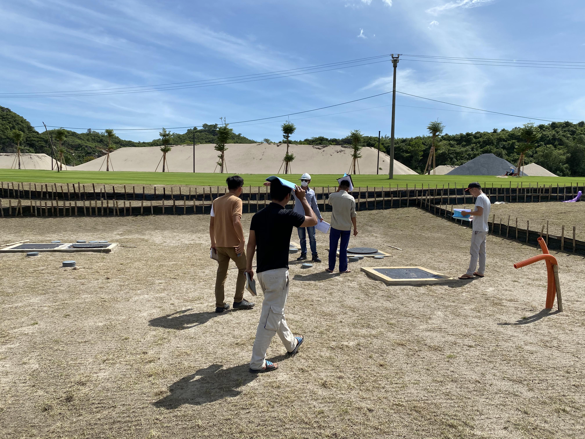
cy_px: 220
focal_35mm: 26
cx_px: 292
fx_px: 439
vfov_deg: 53.1
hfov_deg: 67.3
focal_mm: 4.25
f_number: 1.8
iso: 32
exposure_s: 1/3984
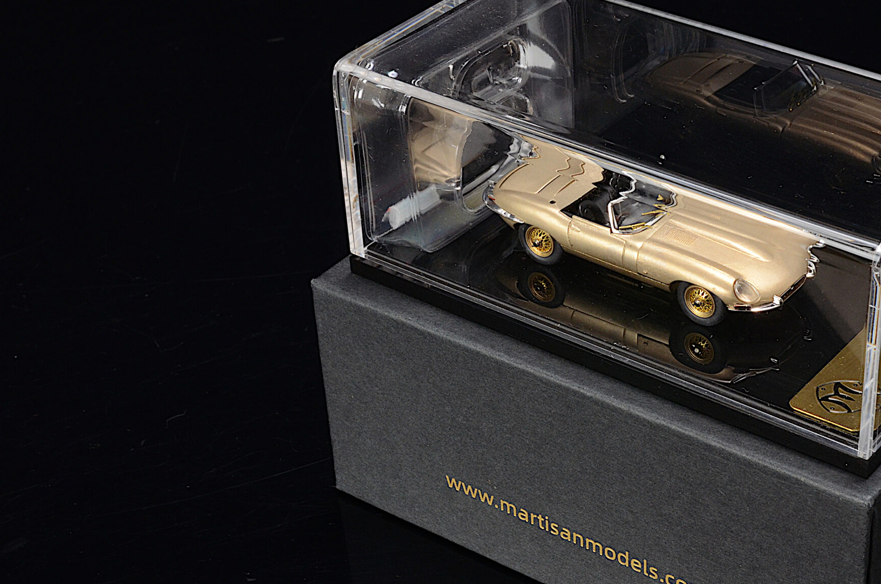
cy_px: 317
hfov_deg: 24.0
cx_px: 635
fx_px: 2052
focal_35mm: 84
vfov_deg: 16.2
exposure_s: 1/13
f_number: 18
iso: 800
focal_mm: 38
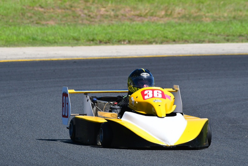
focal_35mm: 690
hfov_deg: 3.0
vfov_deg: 2.0
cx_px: 124
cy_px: 83
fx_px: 4755
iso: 500
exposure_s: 1/640
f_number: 11
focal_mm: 460
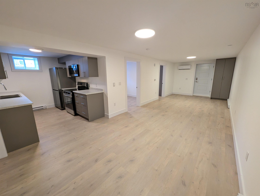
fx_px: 98
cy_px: 98
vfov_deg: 90.1
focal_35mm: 13
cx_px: 130
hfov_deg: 106.1
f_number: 2.2
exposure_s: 1/60
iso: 188
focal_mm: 1.95
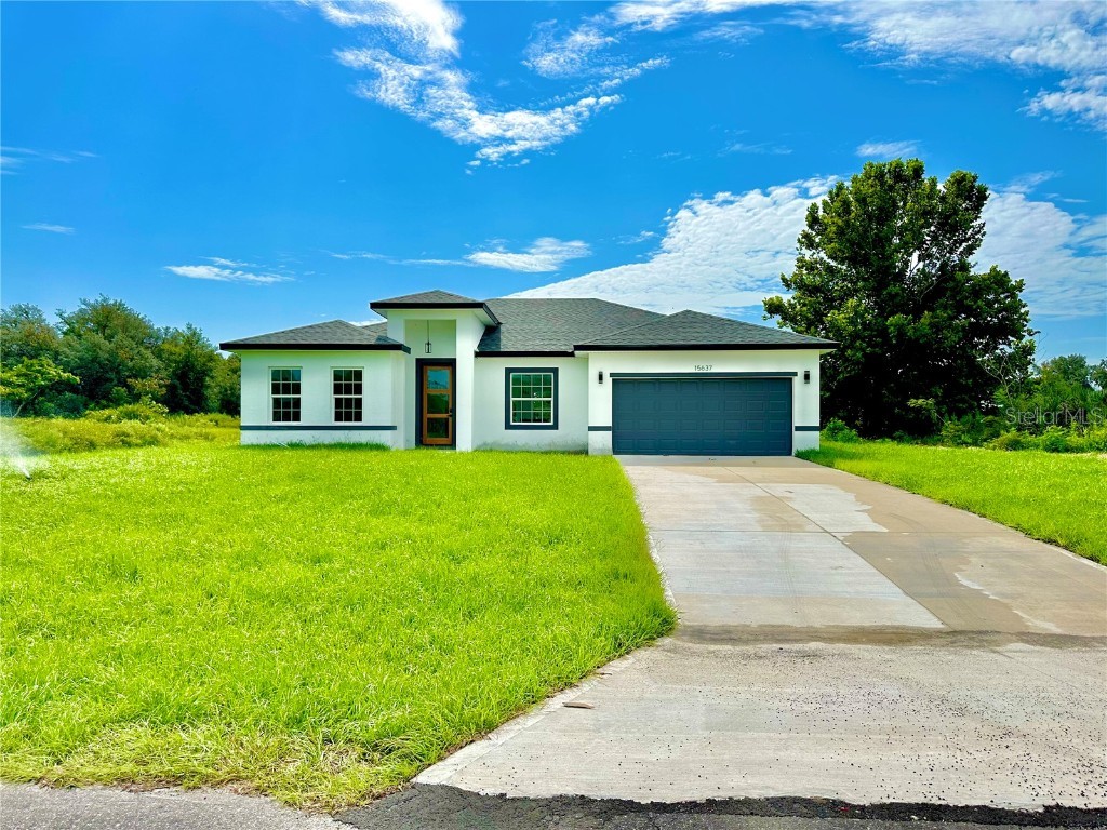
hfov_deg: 71.6
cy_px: 415
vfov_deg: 56.8
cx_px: 554
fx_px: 768
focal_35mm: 24
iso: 80
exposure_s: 1/12048
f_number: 1.78
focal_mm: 6.86
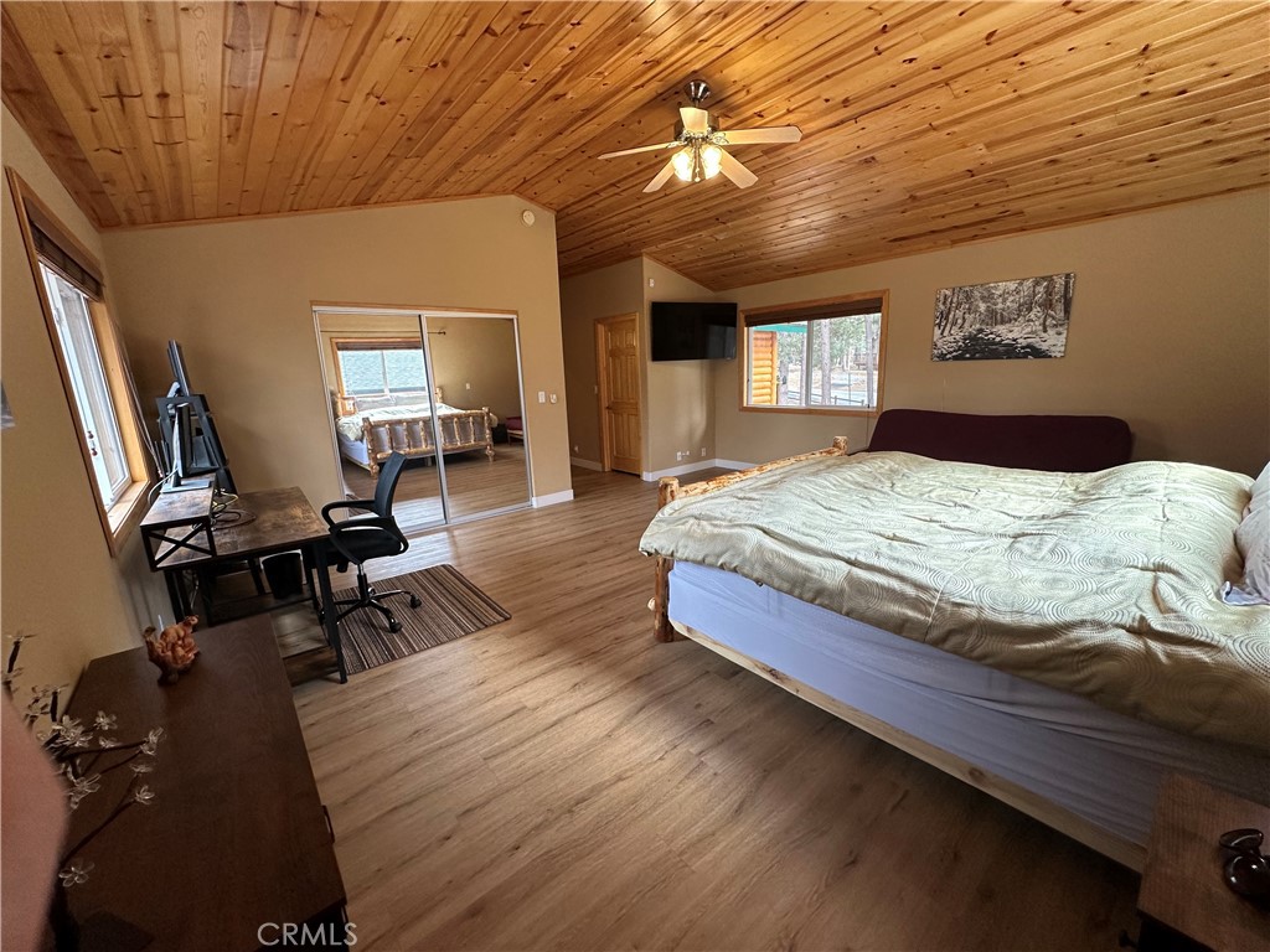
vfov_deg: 85.7
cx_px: 635
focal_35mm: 14
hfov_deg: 102.1
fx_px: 514
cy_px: 476
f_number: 2.2
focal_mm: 2.22
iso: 200
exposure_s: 1/120
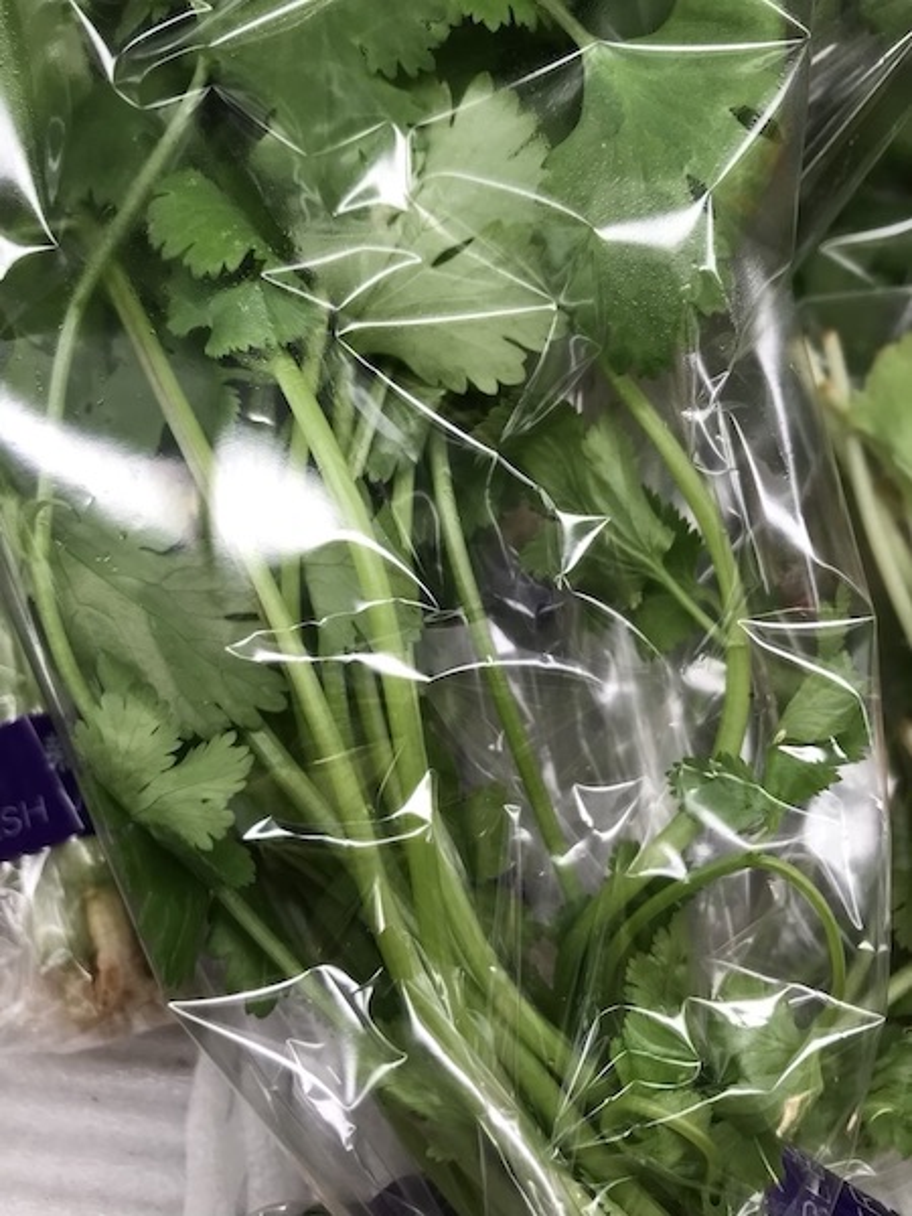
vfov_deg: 63.4
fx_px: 984
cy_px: 608
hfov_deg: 49.7
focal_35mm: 28
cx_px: 456
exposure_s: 1/100
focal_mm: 3.99
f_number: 1.8
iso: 25
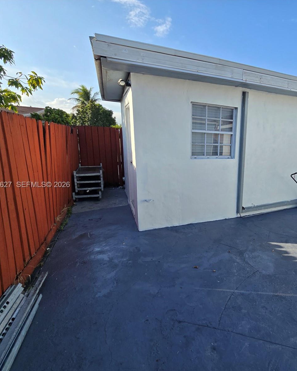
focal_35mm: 17
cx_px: 222
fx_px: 187
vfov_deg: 89.6
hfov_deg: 71.8
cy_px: 185
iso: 50
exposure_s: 1/1628
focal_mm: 2.2
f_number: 2.2
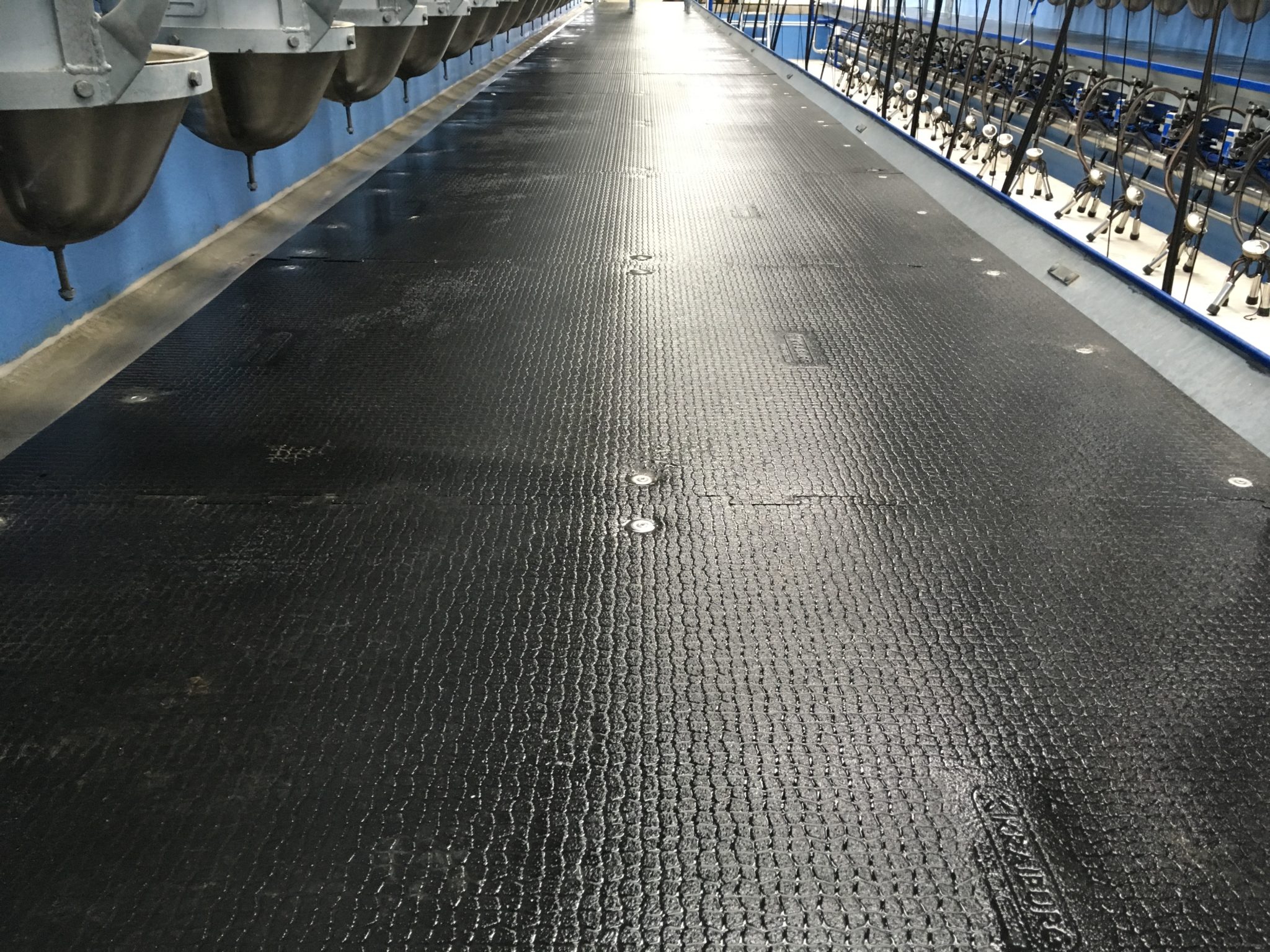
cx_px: 635
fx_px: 1064
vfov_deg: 48.2
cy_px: 476
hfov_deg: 61.7
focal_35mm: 29
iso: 200
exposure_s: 1/33
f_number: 2.2
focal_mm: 4.15
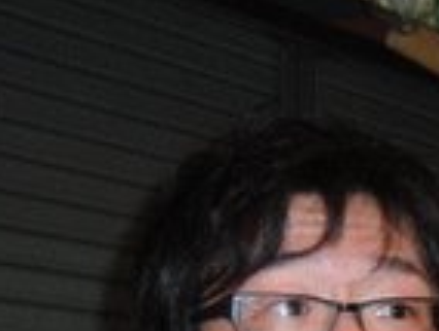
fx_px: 1321
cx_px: 550
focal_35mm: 104
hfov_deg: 17.8
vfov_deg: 13.8
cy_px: 408
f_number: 3.6
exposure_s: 1/60
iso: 400
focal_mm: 6.42
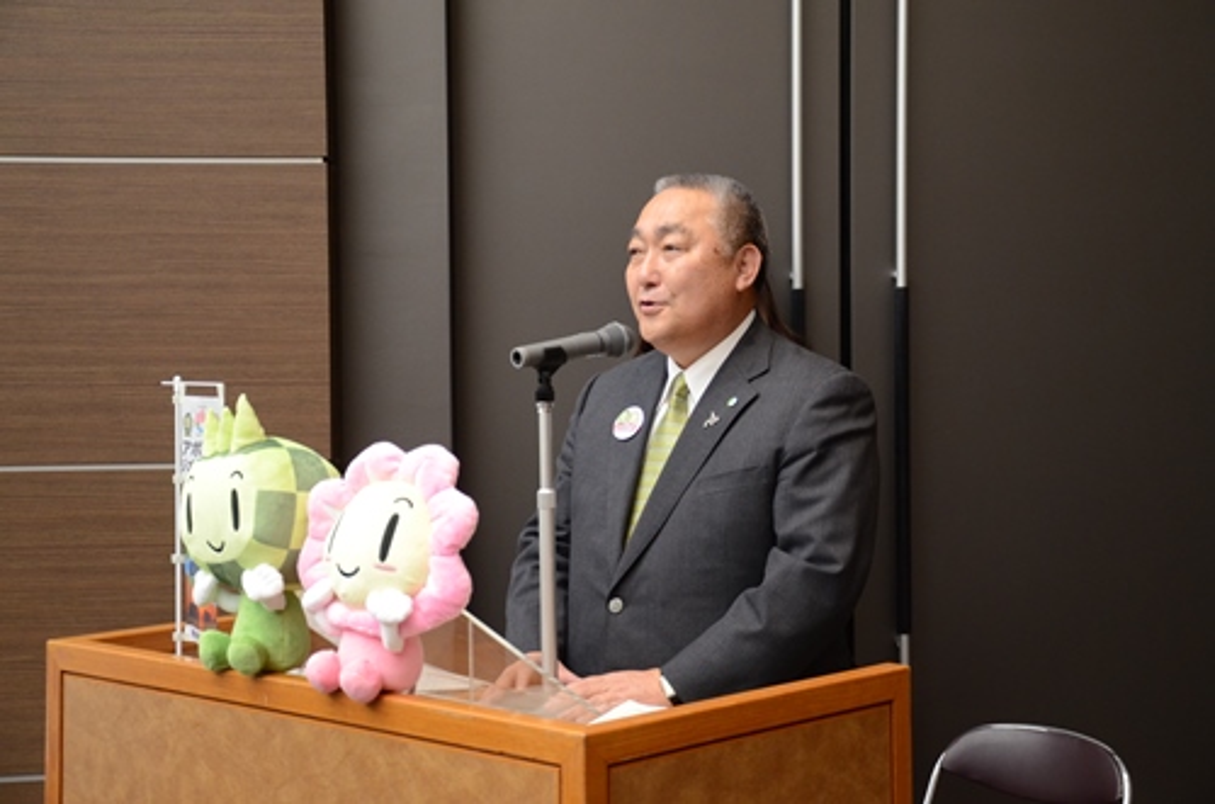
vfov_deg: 22.5
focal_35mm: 60
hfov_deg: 33.5
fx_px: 2020
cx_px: 608
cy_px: 402
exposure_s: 1/60
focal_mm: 40
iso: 1250
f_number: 4.8
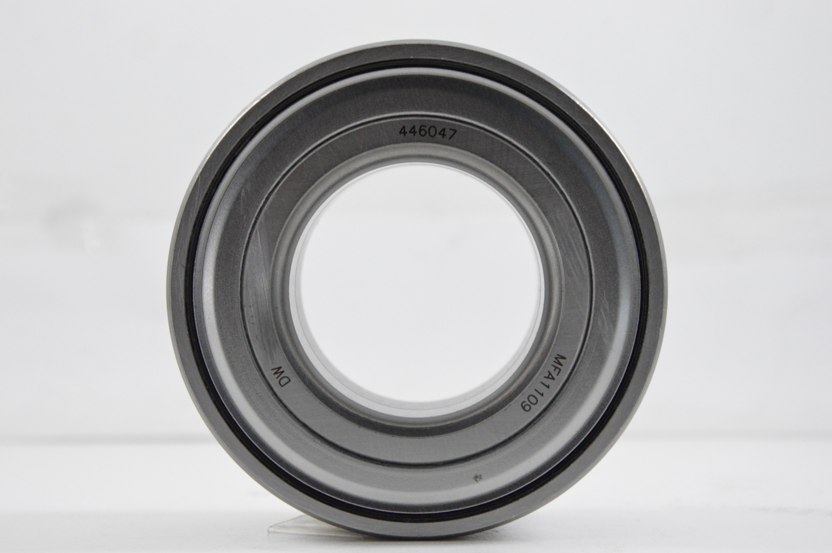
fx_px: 2598
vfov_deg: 12.2
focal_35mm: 112
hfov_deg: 18.2
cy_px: 276
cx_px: 416
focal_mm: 75
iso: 3200
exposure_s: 1/100
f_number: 8
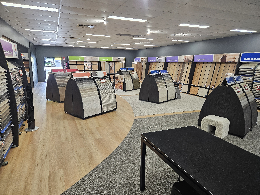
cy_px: 98
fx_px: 173
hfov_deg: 73.9
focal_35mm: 23
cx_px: 130
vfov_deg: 58.9
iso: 100
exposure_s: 1/100
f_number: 1.8
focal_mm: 5.4
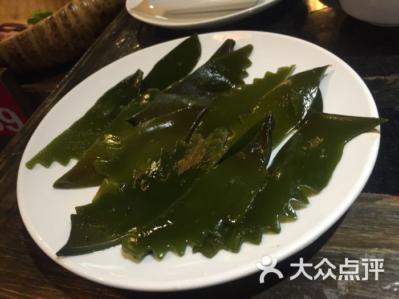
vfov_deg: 48.2
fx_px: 334
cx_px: 200
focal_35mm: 29
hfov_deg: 61.7
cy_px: 150
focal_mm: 4.15
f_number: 2.2
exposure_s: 1/33
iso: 160
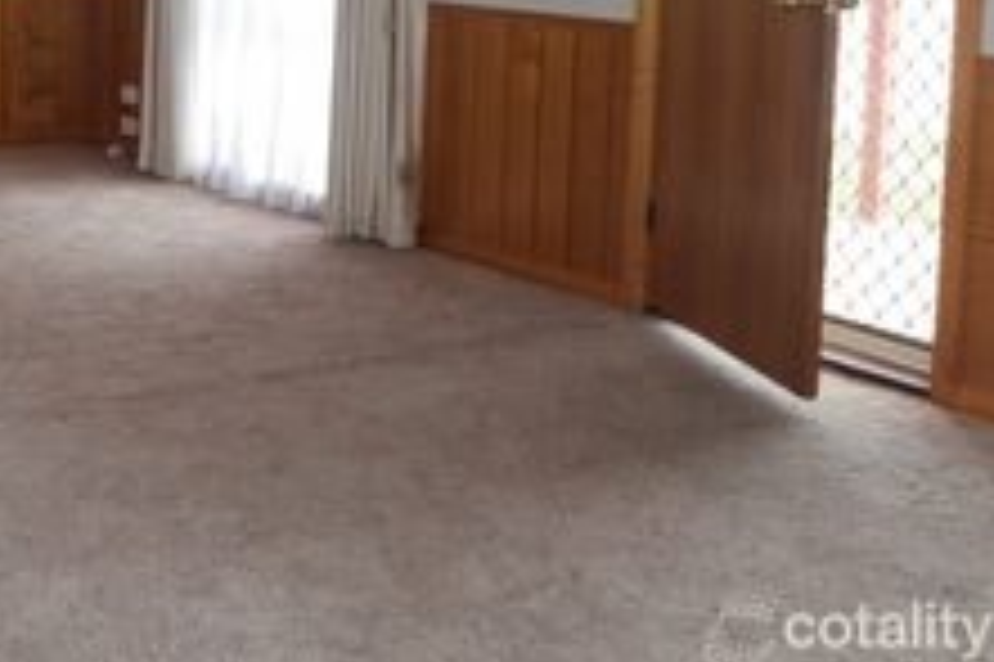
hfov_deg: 35.4
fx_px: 1407
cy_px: 16
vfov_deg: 25.3
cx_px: 9
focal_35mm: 51
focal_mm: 16
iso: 400
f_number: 5.6
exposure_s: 1/30
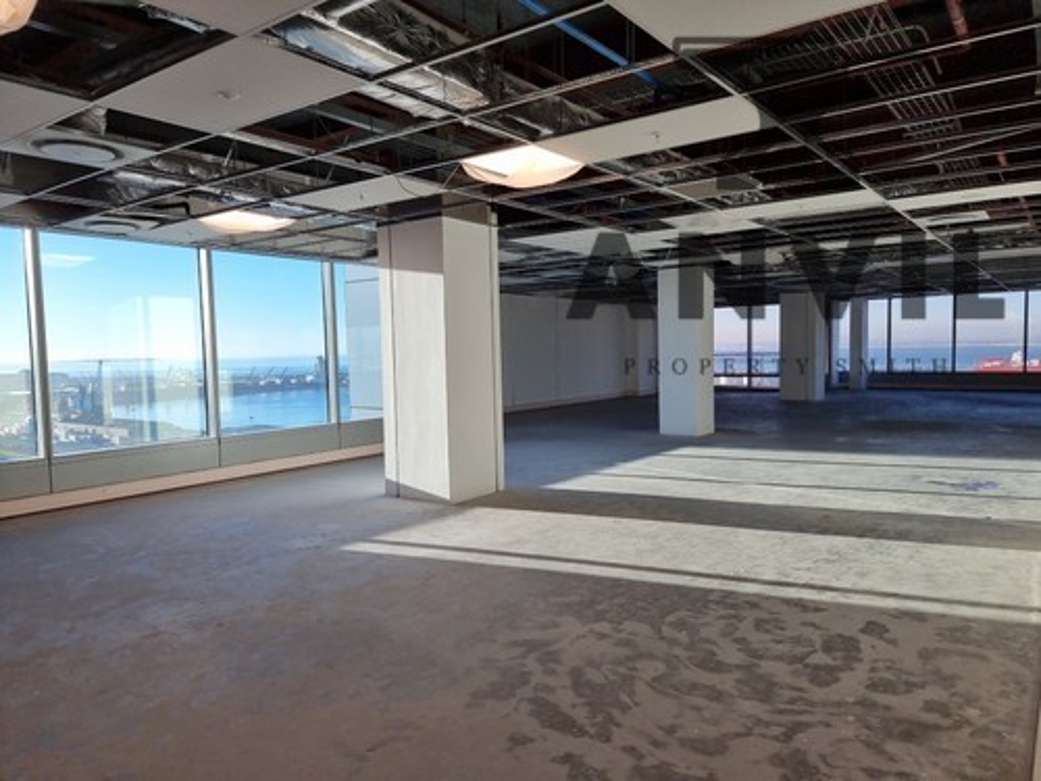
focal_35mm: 24
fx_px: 722
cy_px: 390
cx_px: 520
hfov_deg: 71.6
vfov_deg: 56.8
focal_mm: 6.7
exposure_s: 1/115
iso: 50
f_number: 1.8
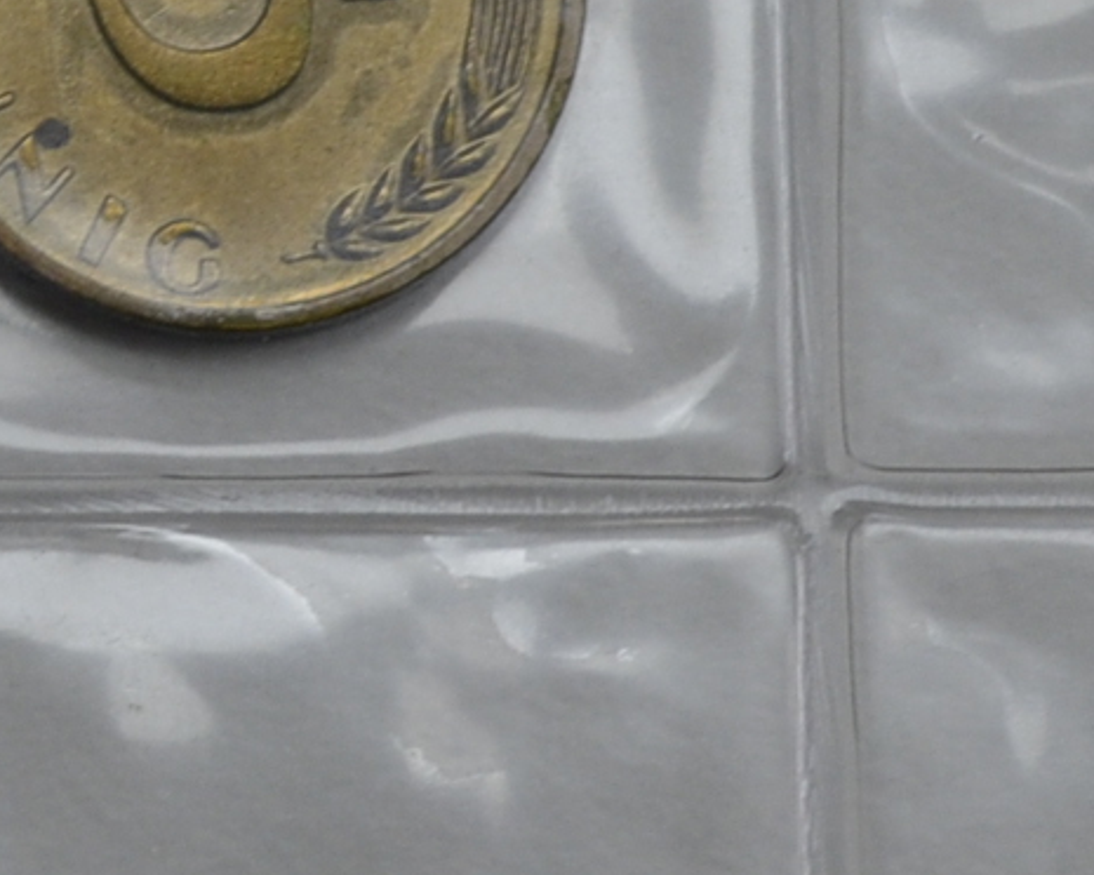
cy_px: 873
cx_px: -463
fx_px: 8192
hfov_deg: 7.5
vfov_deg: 6.1
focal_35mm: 253
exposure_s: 1/60
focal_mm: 34
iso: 400
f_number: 8
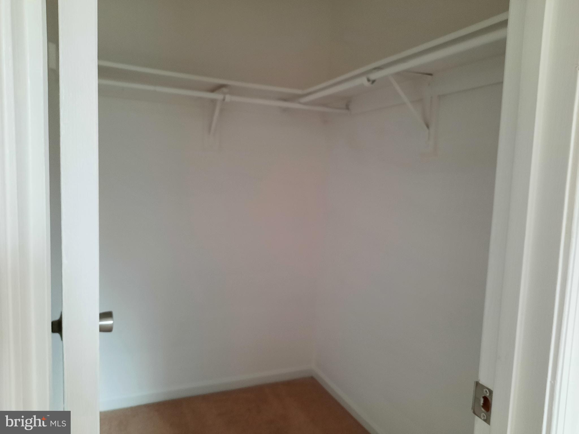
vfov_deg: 54.9
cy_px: 217
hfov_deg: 69.4
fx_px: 418
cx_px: 290
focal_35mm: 25
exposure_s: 1/40
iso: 250
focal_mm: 4.6
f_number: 2
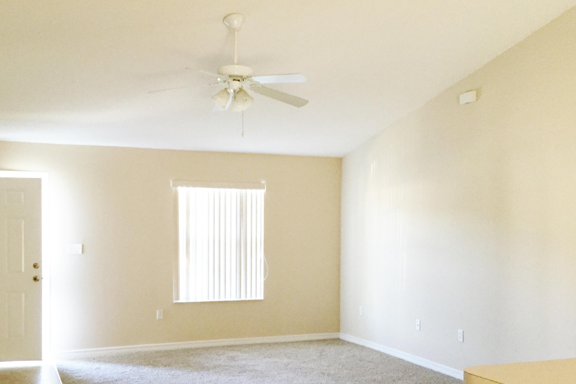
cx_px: 262
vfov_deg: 34.8
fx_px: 608
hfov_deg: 50.6
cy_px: 251
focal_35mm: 38
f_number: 2.2
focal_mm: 4.15
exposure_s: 1/30
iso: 200
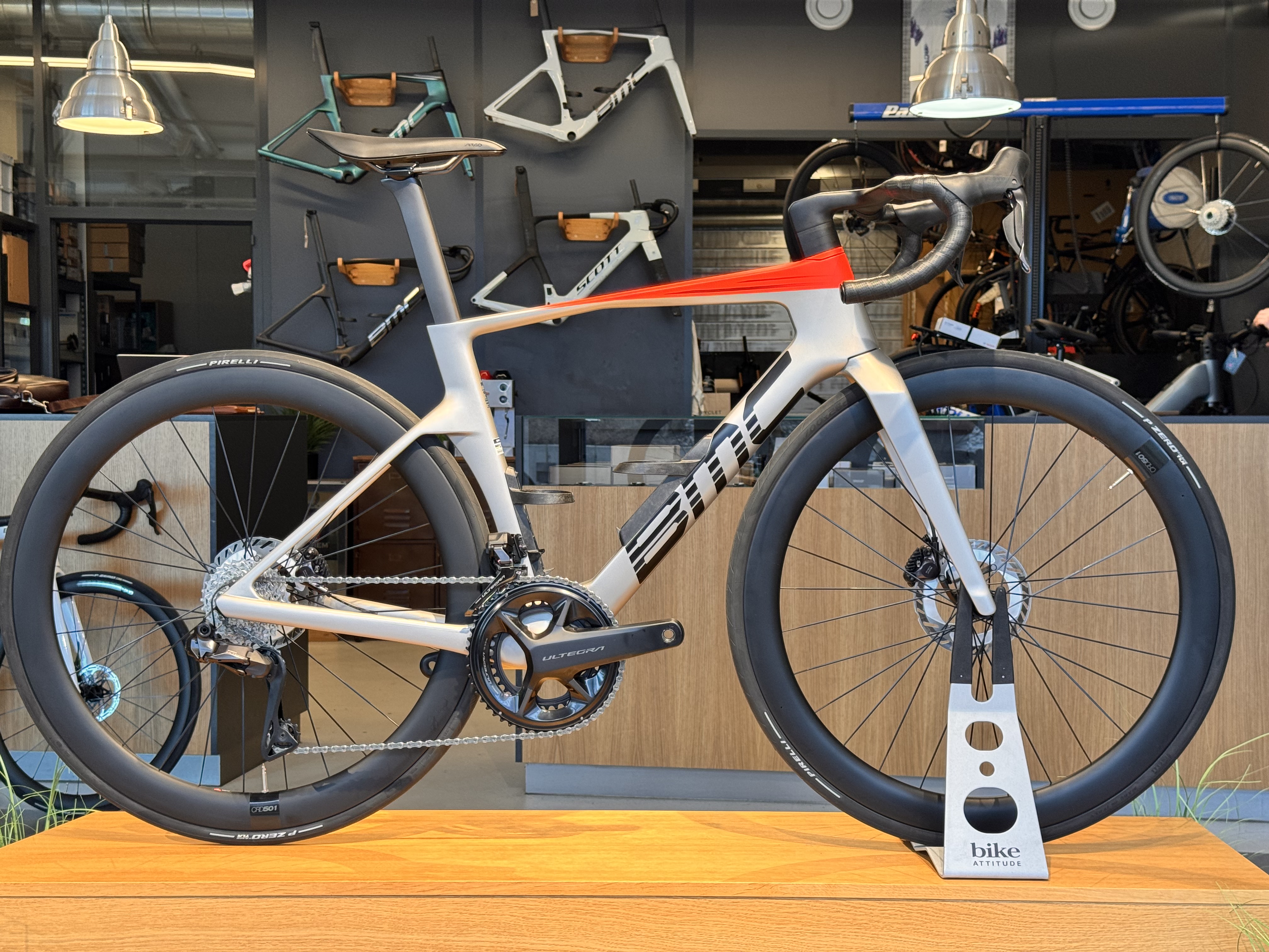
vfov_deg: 30.3
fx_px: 1760
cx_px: 634
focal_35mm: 48
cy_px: 476
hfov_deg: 39.7
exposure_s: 1/71
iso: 100
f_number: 1.78
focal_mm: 6.76
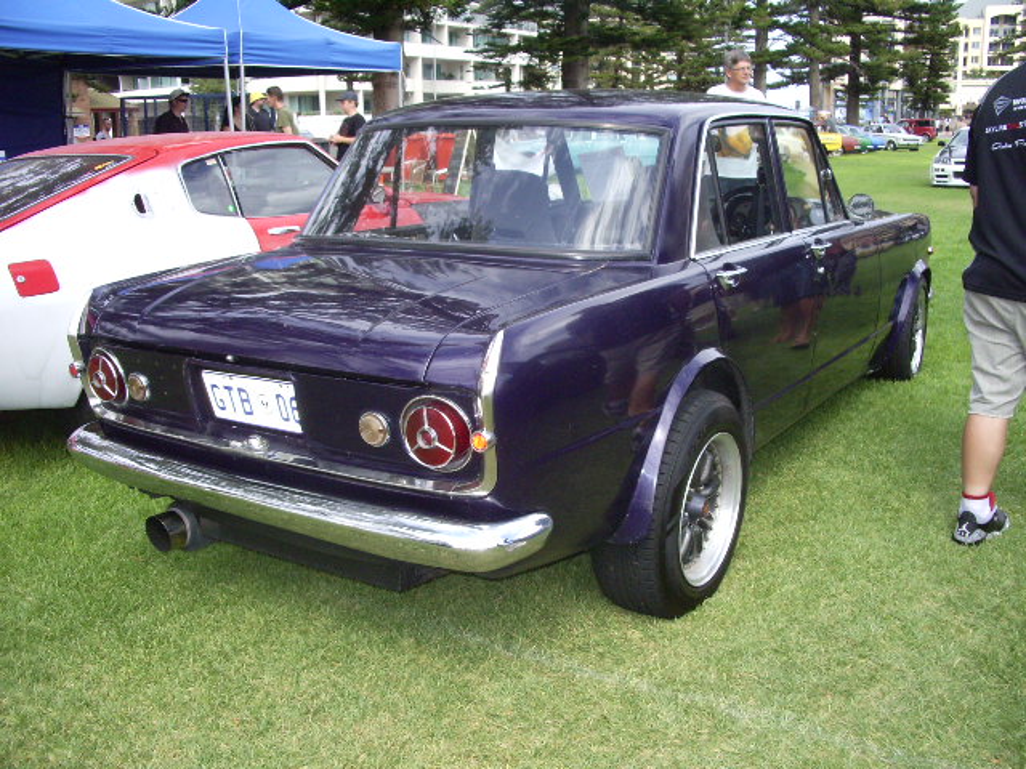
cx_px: 513
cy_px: 384
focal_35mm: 35
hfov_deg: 52.6
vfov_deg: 40.7
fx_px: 1037
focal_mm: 5.8
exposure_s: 1/400
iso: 160
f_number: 4.3
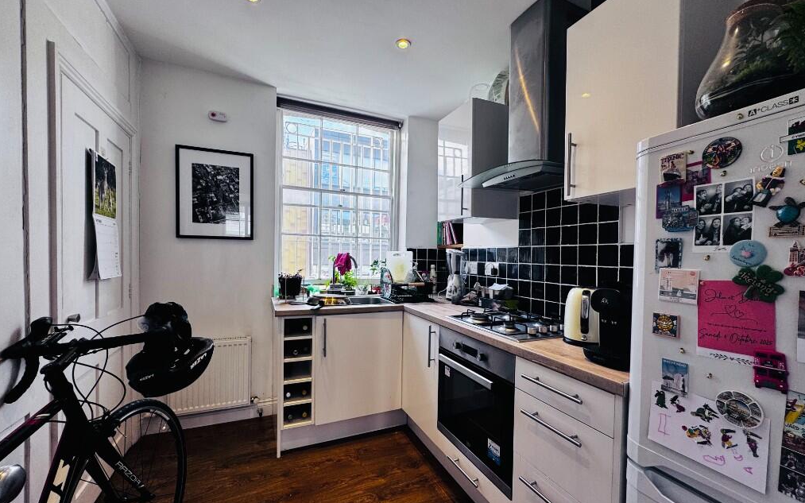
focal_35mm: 15
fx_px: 329
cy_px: 265
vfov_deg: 74.7
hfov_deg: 101.5
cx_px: 404
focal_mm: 2.22
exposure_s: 1/99
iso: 50
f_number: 2.2
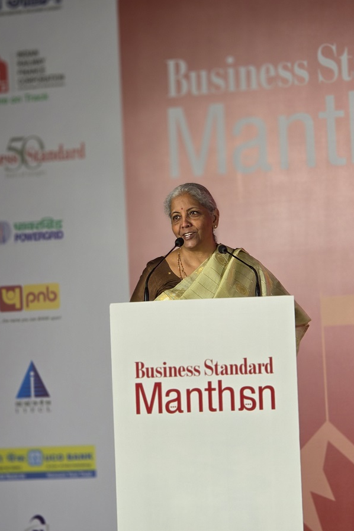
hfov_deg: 8.6
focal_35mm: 160
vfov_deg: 12.8
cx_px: 190
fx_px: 2360
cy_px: 266
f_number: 3.4
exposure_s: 1/60
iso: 250
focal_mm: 18.6
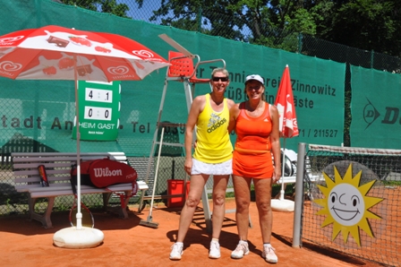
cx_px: 200
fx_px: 467
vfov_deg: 31.8
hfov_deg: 46.4
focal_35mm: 42
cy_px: 134
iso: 200
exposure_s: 1/500
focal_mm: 28
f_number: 11
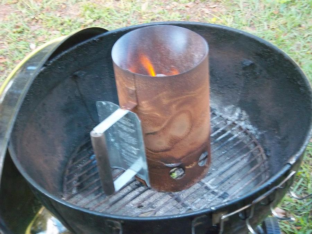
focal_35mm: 58
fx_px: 523
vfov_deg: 25.2
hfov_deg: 33.2
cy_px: 117
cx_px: 156
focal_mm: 10.42
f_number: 5.34
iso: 320
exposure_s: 1/40
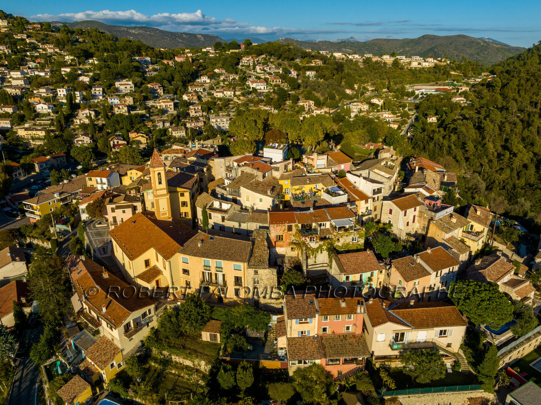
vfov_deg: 56.8
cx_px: 270
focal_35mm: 24
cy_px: 202
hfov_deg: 71.6
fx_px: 375
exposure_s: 1/200
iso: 100
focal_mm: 12.3
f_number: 11
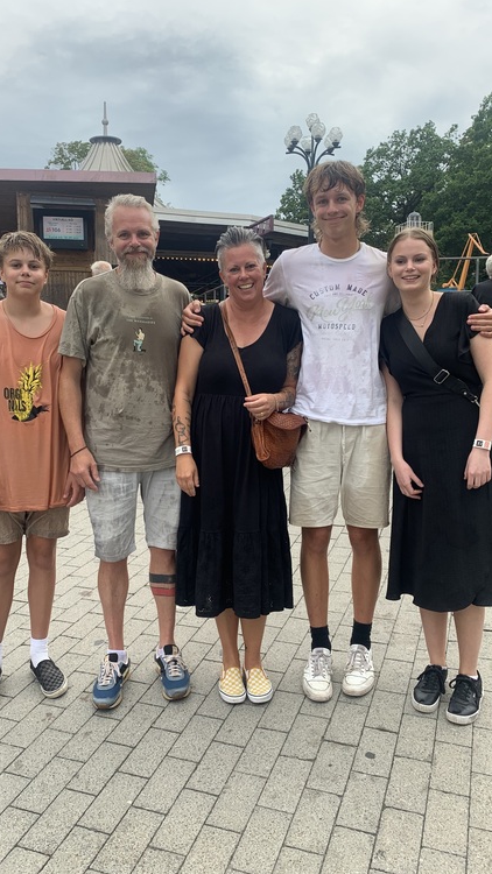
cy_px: 440
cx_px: 236
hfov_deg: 40.2
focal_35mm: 29
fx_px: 672
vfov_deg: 66.1
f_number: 1.8
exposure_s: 1/148
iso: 25
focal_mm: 4.25
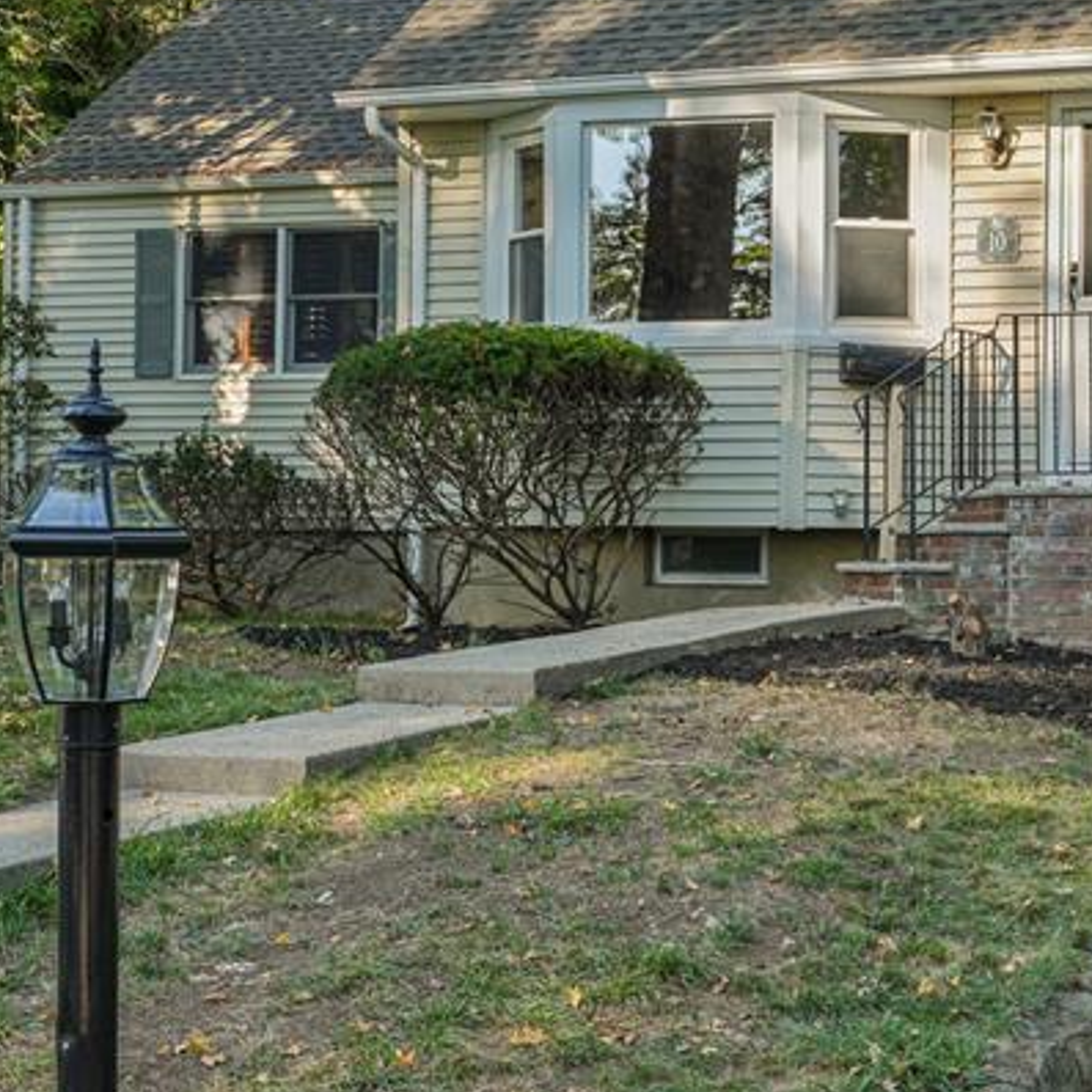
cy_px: 418
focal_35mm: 68
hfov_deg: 23.7
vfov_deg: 25.3
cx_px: 1213
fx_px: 2427
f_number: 8
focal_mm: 31
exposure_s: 1/40
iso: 125
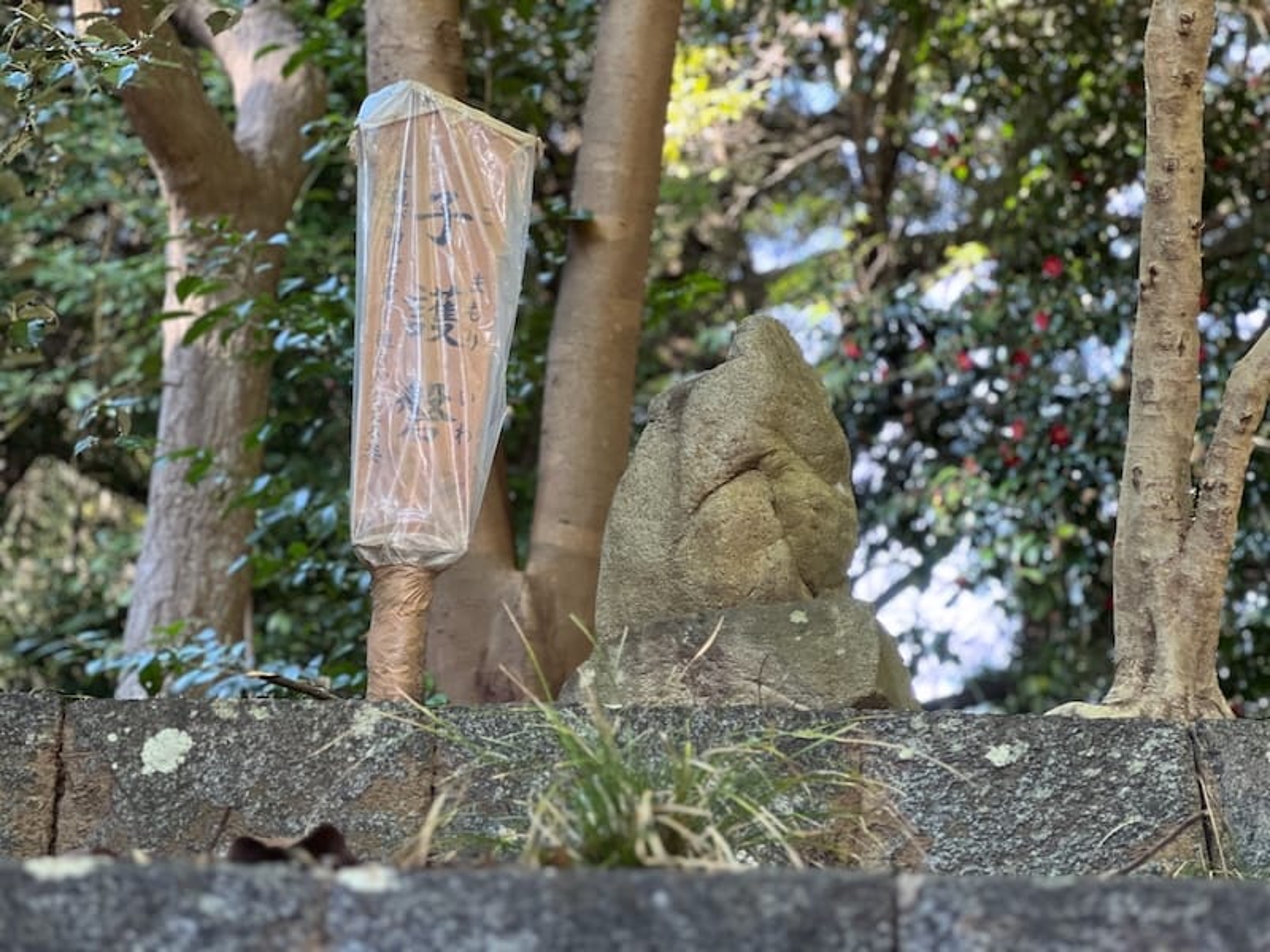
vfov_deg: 19.1
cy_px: 476
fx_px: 2825
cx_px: 635
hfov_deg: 25.3
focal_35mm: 77
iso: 250
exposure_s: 1/112
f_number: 2.8
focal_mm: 9
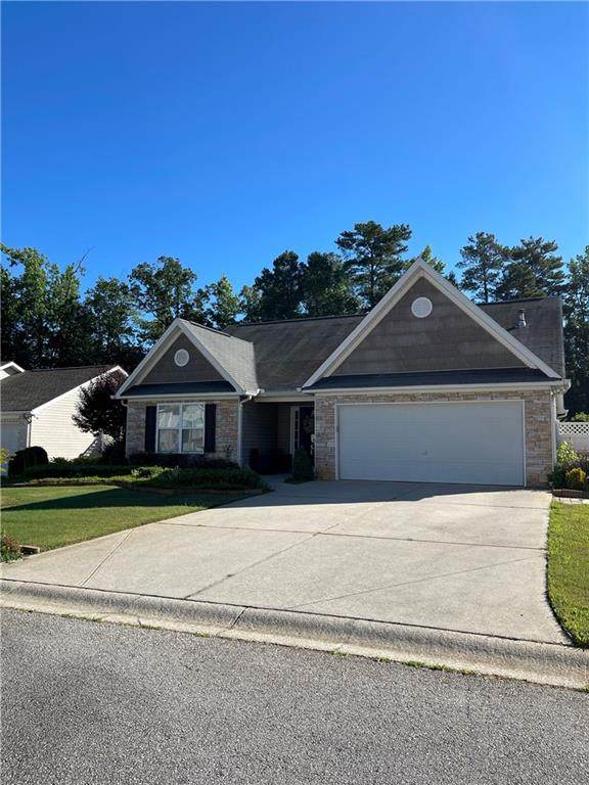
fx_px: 567
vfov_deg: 69.4
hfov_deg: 54.9
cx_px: 294
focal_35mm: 25
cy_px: 392
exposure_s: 1/2786
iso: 32
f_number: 1.6
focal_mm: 5.1
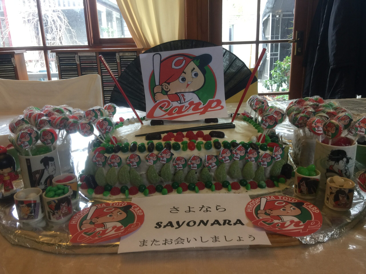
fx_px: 307
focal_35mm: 29
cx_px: 183
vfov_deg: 48.2
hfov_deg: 61.7
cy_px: 137
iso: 40
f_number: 2.2
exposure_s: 1/33
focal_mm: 4.15
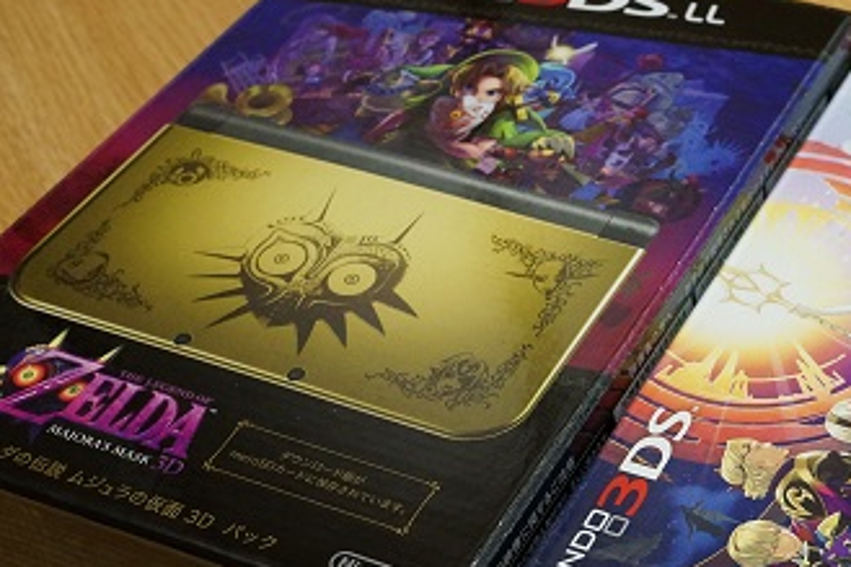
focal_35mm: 70
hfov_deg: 28.0
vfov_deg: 19.2
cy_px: 480
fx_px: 1654
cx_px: 735
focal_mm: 24
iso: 2000
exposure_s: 1/15
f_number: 8
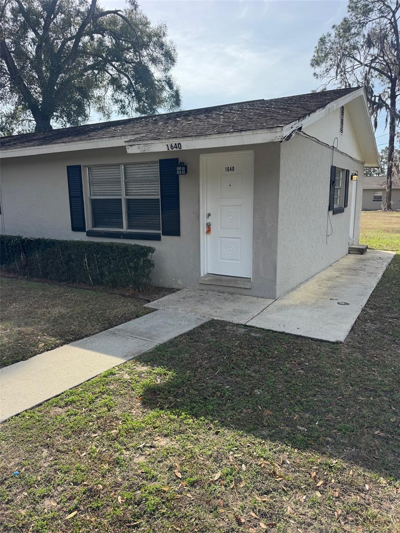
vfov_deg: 71.6
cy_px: 266
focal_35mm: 24
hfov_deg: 56.8
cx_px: 200
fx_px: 370
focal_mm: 6.76
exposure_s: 1/2604
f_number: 1.78
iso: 80
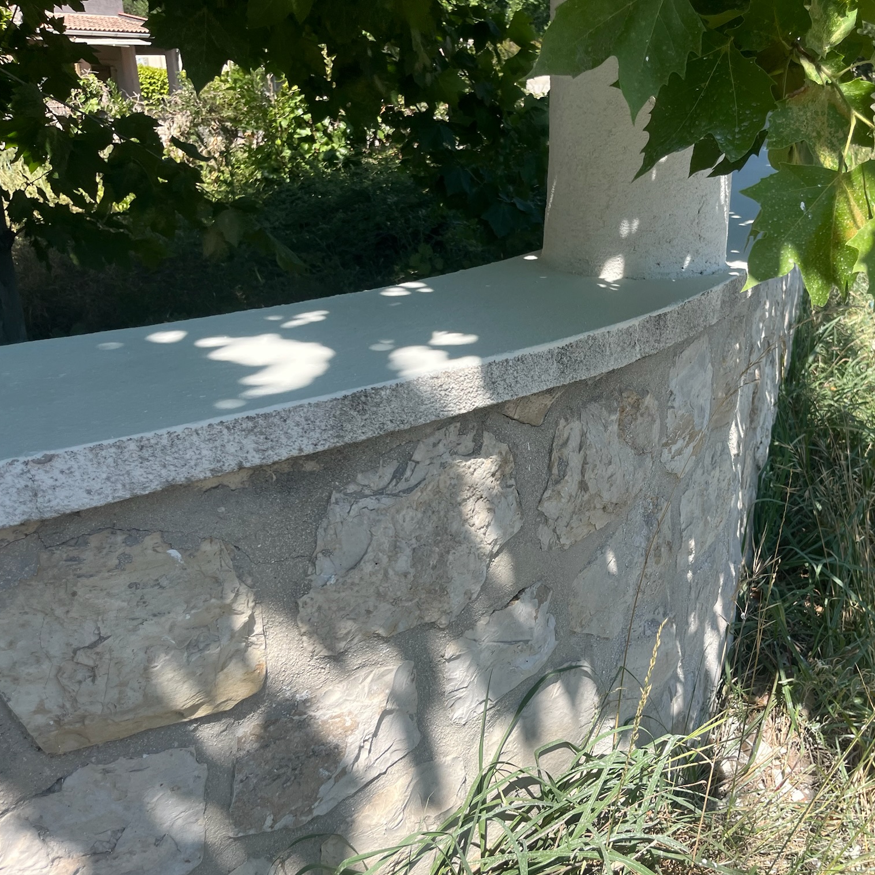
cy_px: 442
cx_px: 572
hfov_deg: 51.7
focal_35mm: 31
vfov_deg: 52.5
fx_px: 887
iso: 50
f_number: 1.6
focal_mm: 5.1
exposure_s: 1/2179
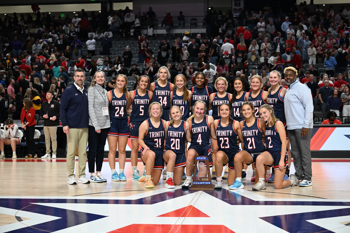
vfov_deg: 23.4
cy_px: 116
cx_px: 175
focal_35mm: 58
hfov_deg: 34.5
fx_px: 564
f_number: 4
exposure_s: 1/320
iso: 1250
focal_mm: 58
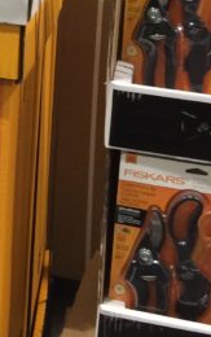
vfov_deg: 16.2
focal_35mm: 121
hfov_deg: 9.7
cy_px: -114
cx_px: -271
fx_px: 1111
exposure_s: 1/30
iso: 125
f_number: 2.2
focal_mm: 4.15
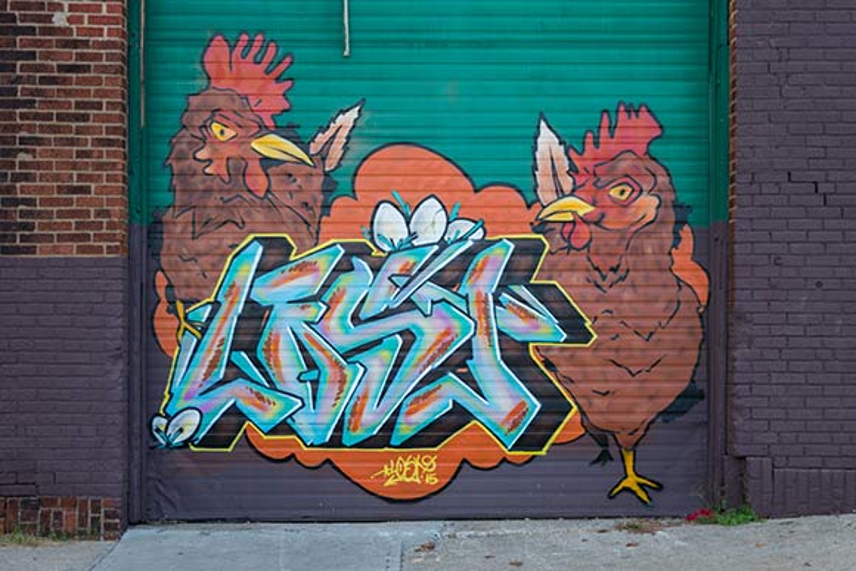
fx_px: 1094
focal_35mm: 46
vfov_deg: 29.3
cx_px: 428
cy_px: 286
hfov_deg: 42.7
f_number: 4
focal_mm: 46
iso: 200
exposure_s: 1/250
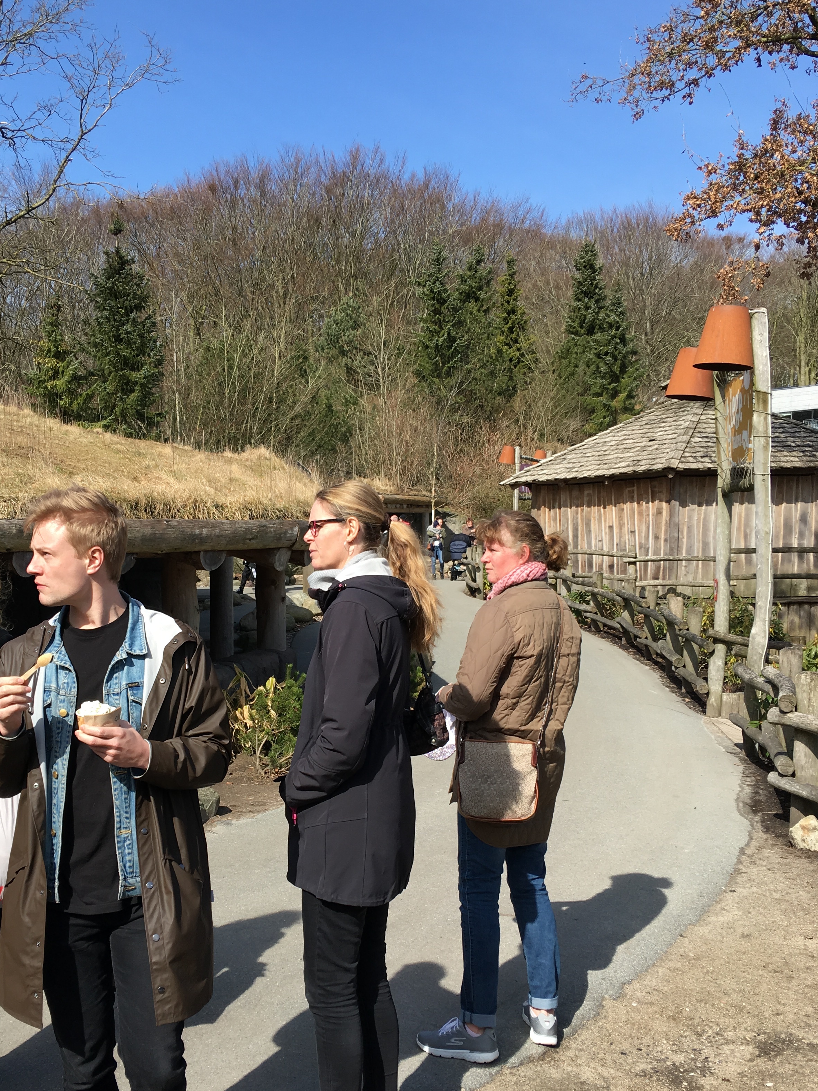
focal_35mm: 37
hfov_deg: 38.5
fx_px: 1166
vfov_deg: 50.0
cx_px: 318
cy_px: 629
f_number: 2.2
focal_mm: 4.15
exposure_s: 1/894
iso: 25
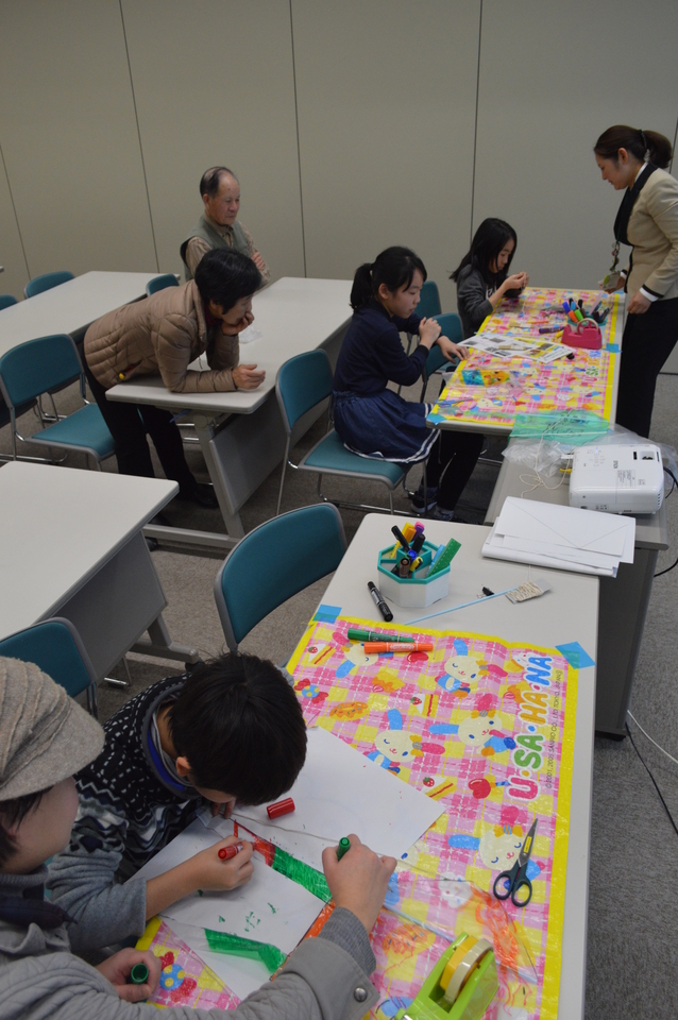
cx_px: 339
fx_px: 764
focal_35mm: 27
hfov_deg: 47.8
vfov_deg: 67.4
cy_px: 510
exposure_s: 1/80
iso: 800
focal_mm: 18
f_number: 4.5
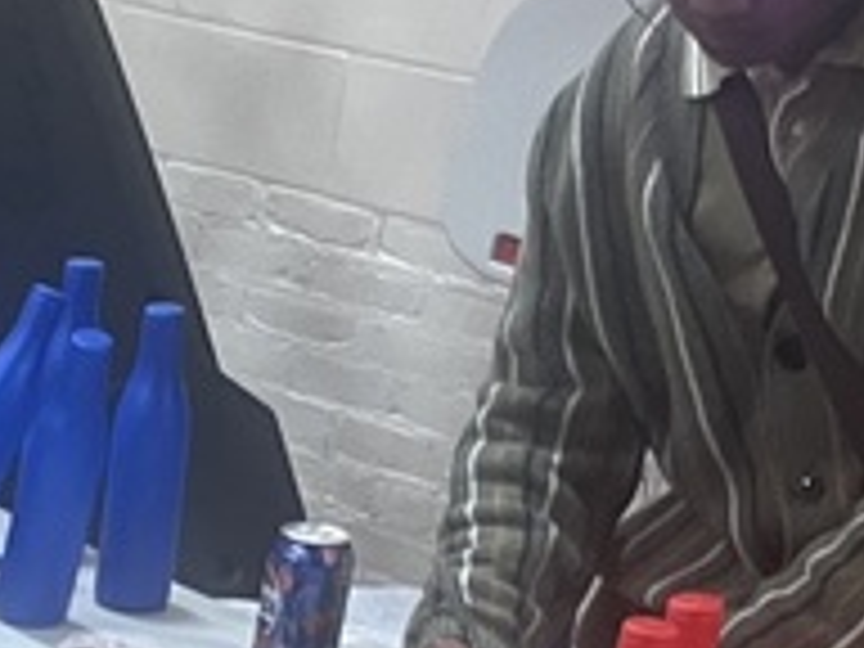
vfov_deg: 10.0
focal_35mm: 139
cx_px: -810
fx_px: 3469
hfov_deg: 12.6
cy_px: 1197
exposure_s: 1/60
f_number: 1.6
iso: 160
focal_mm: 5.1
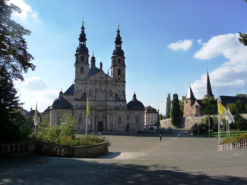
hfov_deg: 60.0
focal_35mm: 30
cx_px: 124
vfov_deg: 46.8
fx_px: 214
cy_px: 92
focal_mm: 5
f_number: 3.4
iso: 160
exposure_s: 1/1000
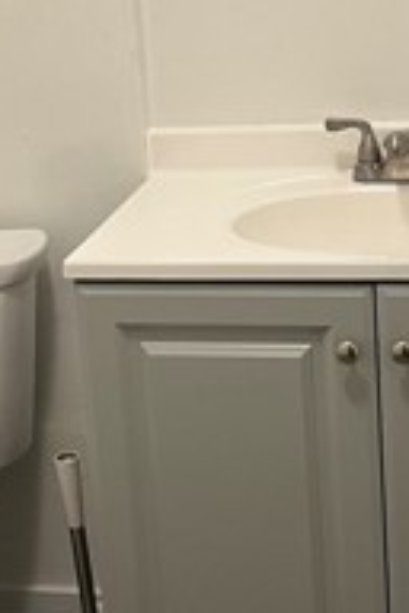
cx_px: 217
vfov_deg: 22.6
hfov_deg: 15.2
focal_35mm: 90
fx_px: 1534
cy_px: 255
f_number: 1.5
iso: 125
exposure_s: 1/60
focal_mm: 5.7
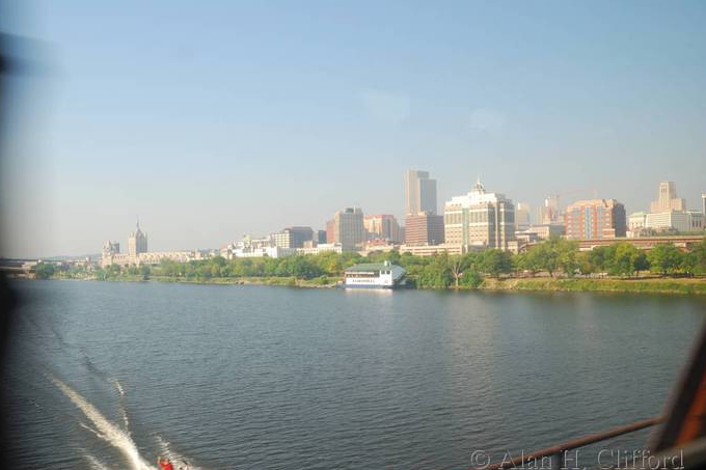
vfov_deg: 38.9
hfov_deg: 55.8
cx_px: 350
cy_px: 242
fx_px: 667
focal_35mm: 34
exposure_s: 1/100
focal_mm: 22
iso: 100
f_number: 5
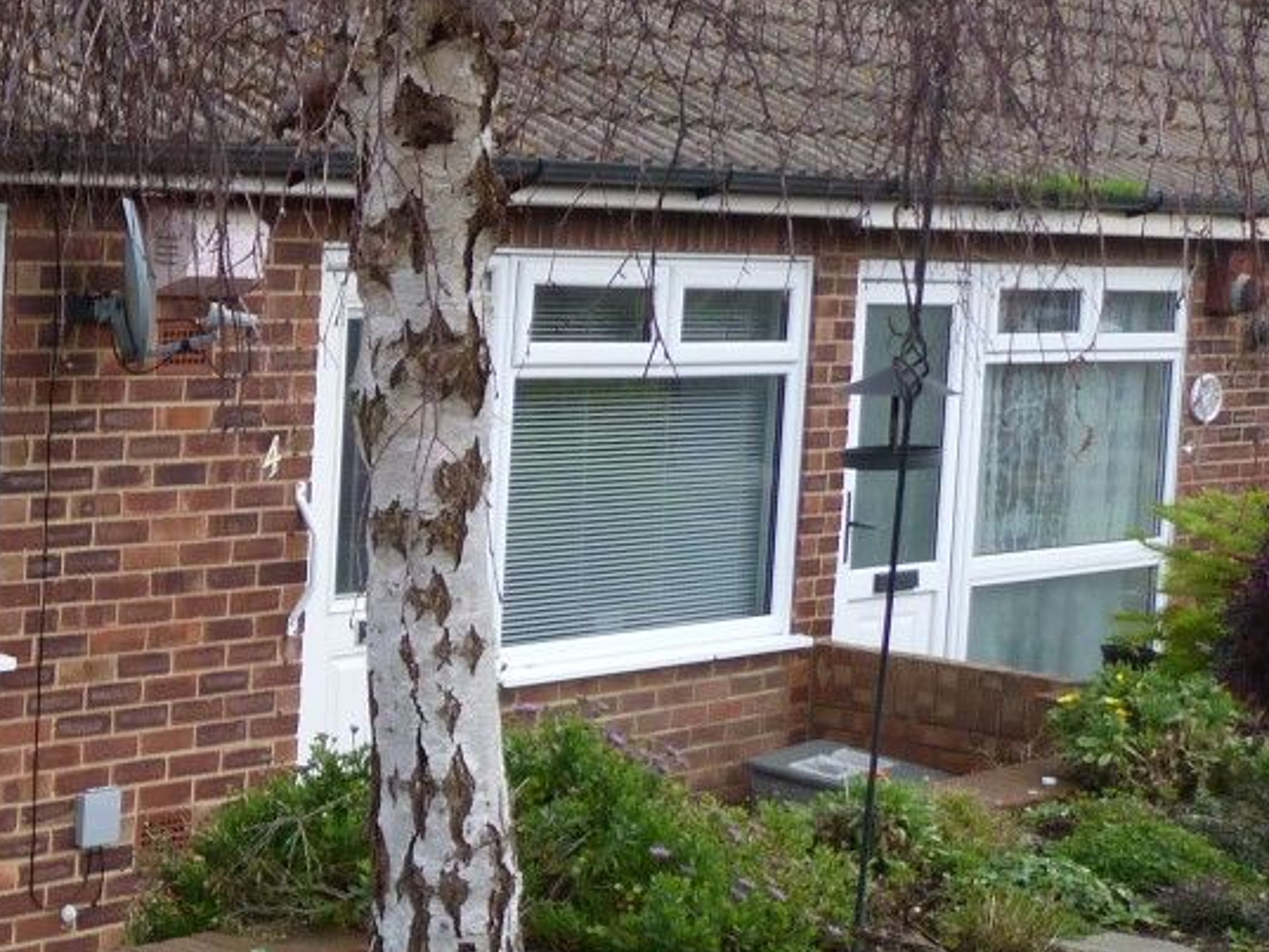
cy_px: 437
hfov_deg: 25.0
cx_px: -395
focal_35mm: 67
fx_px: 2457
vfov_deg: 21.9
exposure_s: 1/100
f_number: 3.6
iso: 80
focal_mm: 4.5
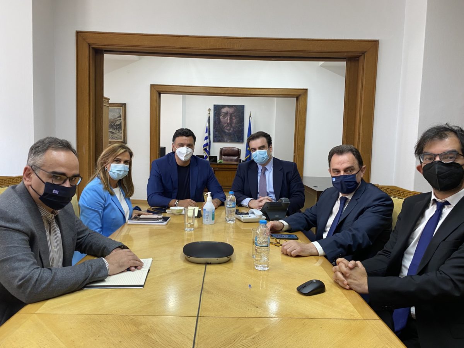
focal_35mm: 26
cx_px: 232
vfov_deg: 53.1
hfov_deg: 67.3
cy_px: 174
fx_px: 349
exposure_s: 1/50
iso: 64
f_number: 1.8
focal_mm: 4.25
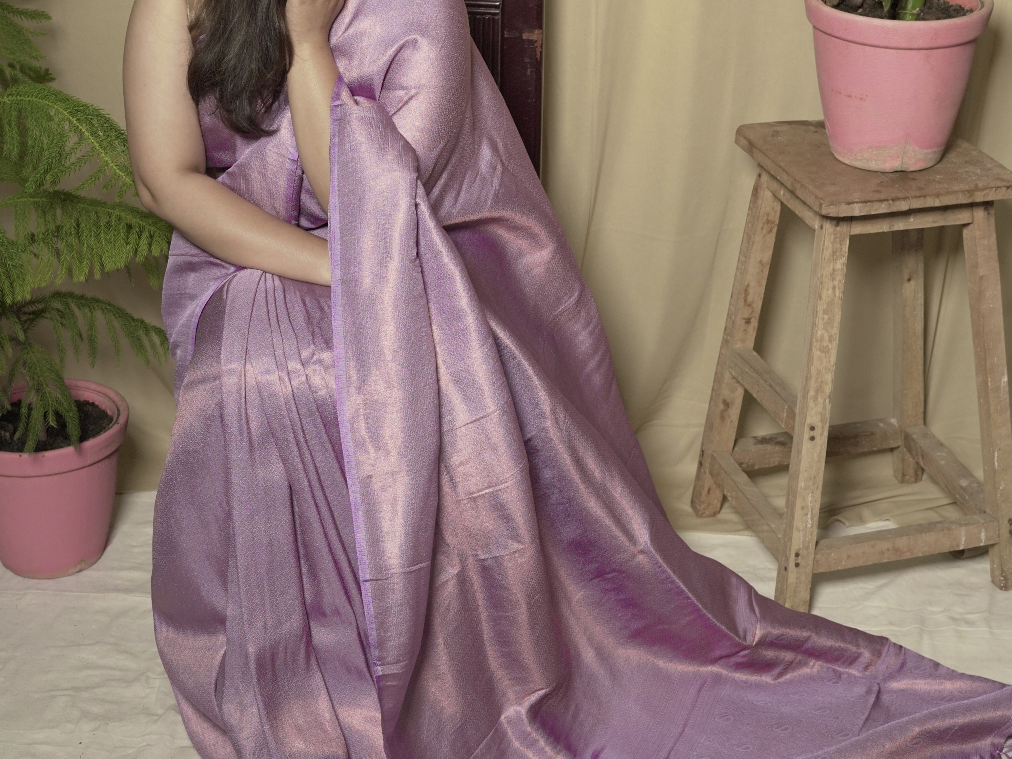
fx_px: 2134
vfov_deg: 20.1
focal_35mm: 73
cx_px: 503
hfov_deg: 26.7
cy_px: 219
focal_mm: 50
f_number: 6.3
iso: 800
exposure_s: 1/160
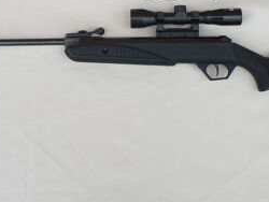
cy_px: 53
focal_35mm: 69
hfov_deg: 28.1
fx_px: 537
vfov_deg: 21.2
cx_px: 139
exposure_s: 1/80
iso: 80
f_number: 2.8
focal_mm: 6
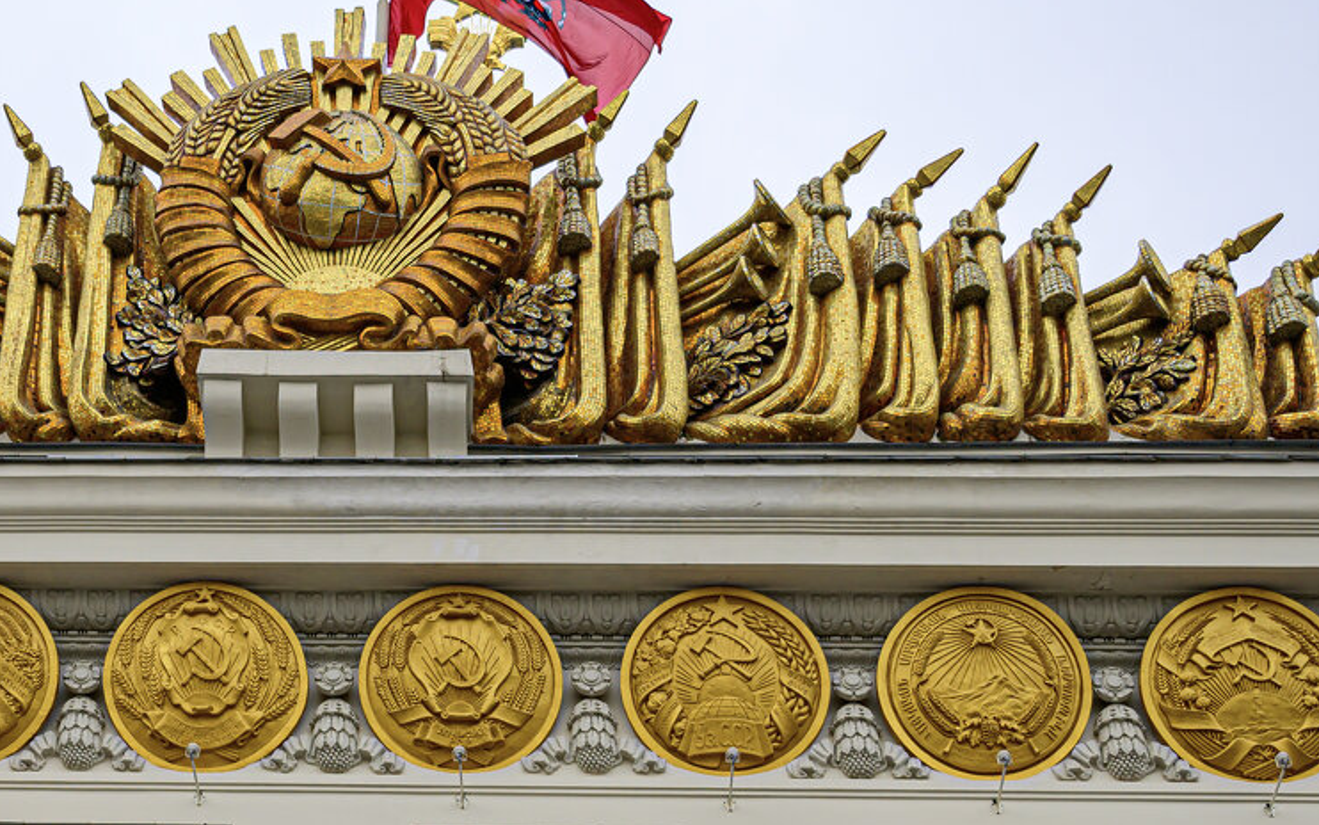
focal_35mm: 61
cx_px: 379
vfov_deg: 21.1
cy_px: 633
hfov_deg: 33.0
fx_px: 2193
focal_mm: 25
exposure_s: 1/640
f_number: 2.8
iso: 100
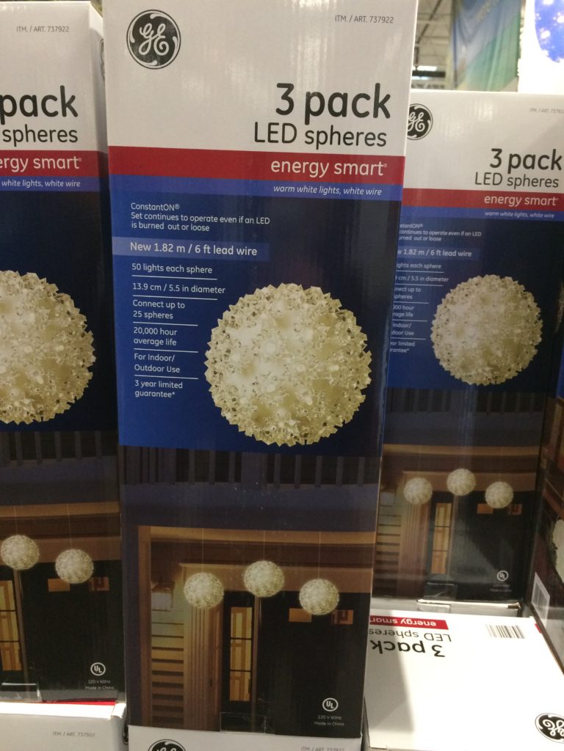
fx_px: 630
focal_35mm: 29
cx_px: 282
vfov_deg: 61.7
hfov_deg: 48.2
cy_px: 376
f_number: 2.2
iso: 200
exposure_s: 1/30
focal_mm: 4.15
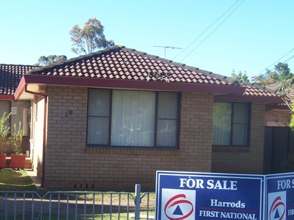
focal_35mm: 65
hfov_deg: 29.5
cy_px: 142
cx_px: 87
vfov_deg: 22.5
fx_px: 552
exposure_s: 1/400
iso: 80
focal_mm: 6.2
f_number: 2.8
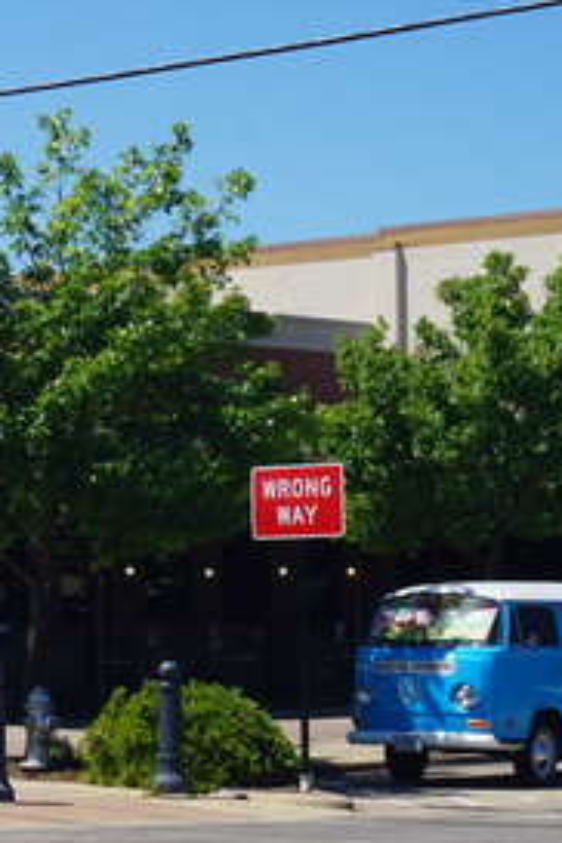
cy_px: 446
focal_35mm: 127
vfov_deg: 16.1
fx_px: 2985
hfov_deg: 10.3
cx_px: -346
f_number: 11
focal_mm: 29
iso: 100
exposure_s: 1/160
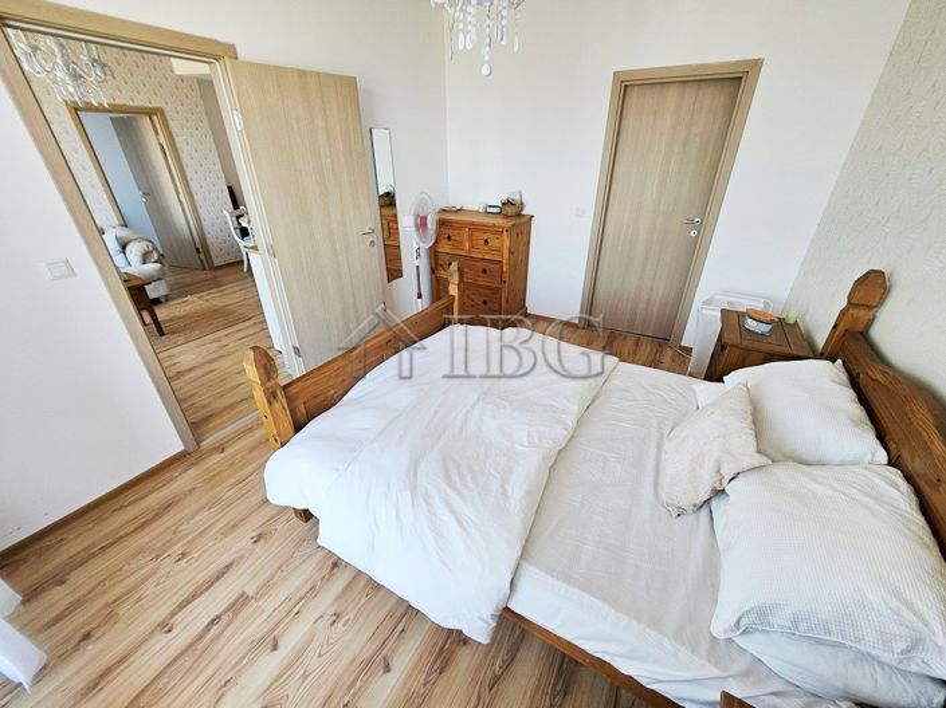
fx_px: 355
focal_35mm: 13
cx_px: 473
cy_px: 354
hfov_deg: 106.2
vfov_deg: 89.9
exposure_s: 1/50
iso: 40
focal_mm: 1.7
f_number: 2.2
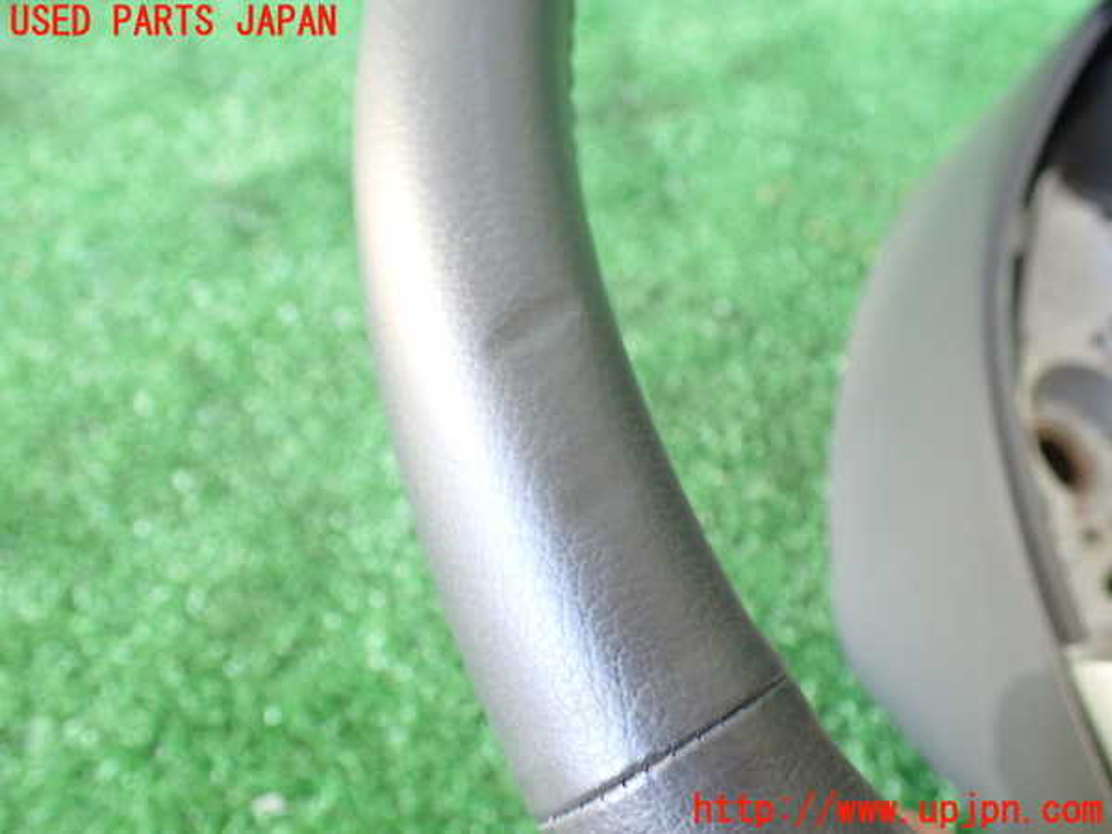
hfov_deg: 60.0
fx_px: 964
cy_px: 417
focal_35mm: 30
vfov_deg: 46.8
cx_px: 556
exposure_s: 1/125
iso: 800
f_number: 2.3
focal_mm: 5.4
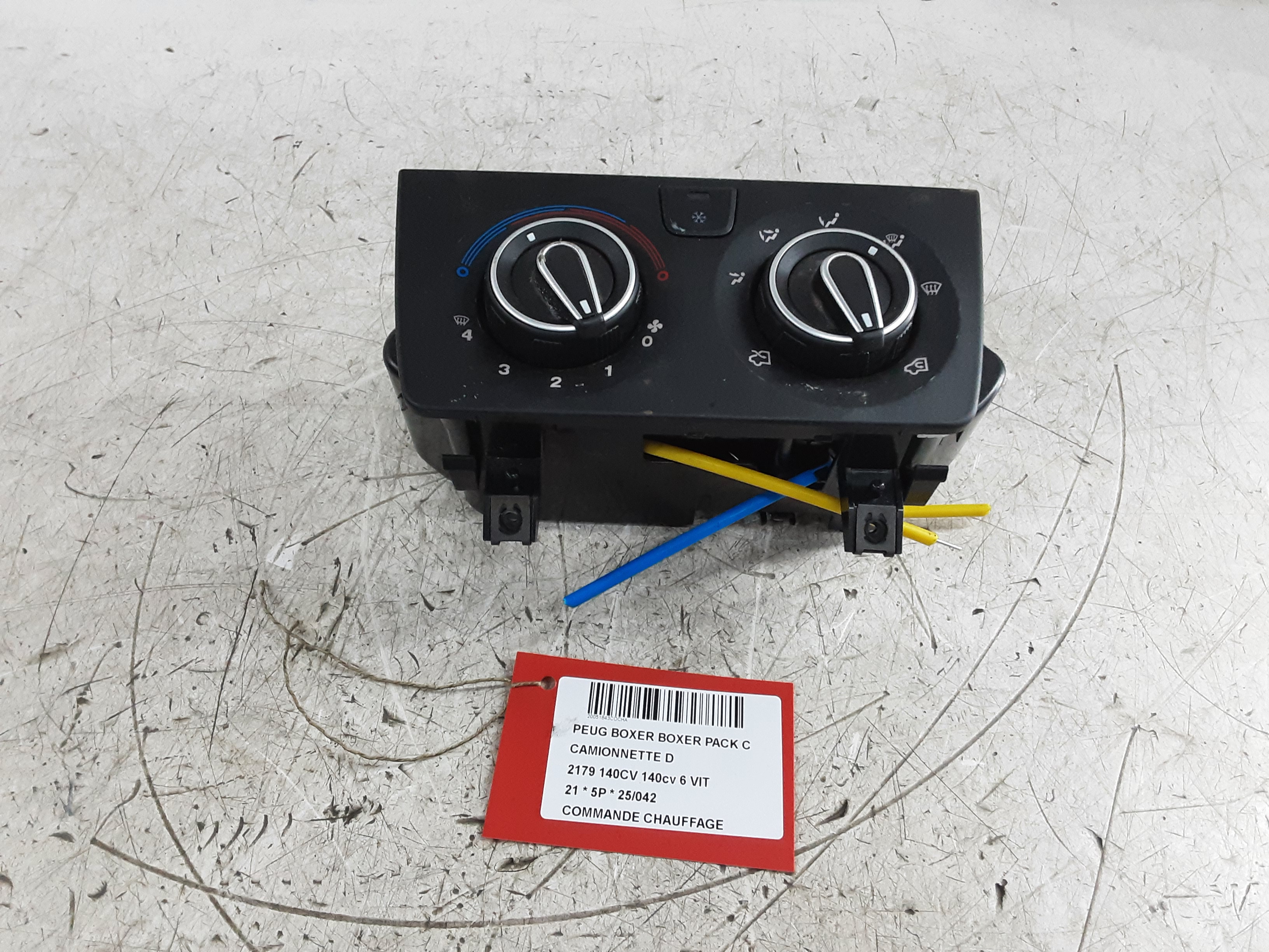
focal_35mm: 27
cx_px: 634
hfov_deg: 65.3
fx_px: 990
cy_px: 476
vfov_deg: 51.4
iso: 200
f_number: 1.9
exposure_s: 1/50
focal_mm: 2.91
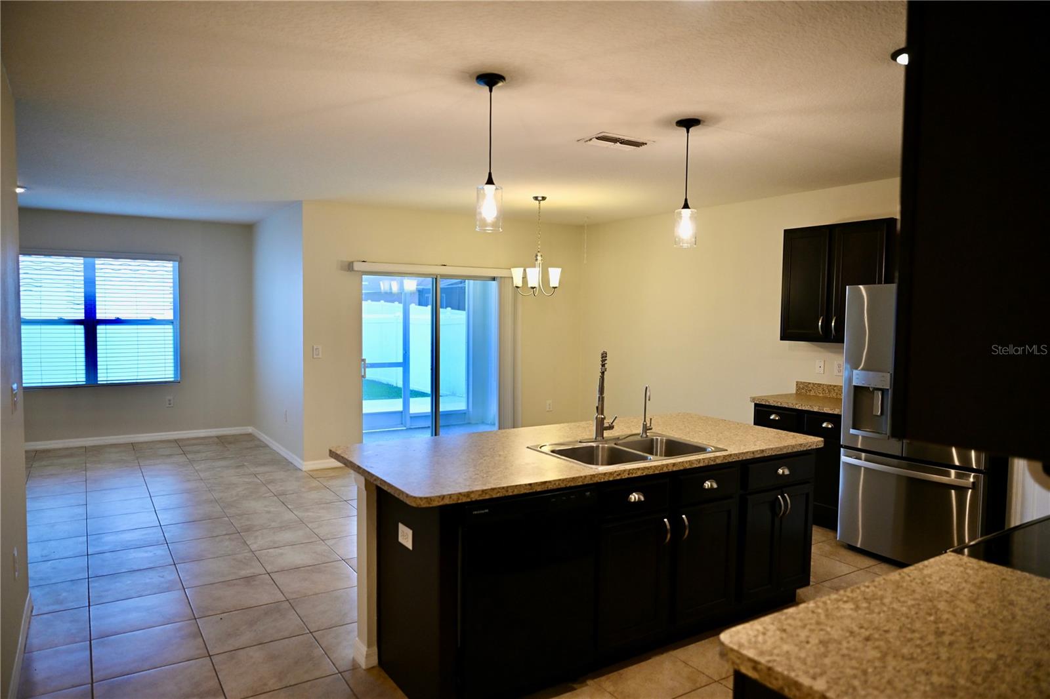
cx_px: 525
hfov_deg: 73.8
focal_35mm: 24
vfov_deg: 53.1
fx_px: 700
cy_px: 350
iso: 560
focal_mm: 24
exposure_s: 1/125
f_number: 2.8
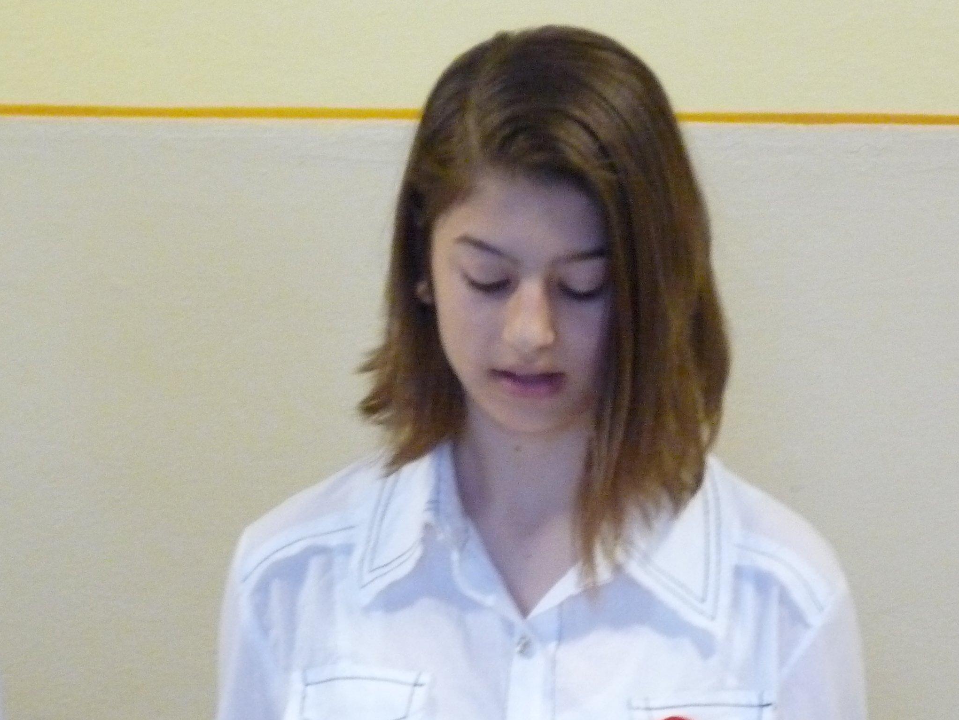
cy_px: 420
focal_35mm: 385
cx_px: 570
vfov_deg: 3.9
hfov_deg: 5.1
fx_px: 10667
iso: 800
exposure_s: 1/15
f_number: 3.7
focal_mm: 38.5
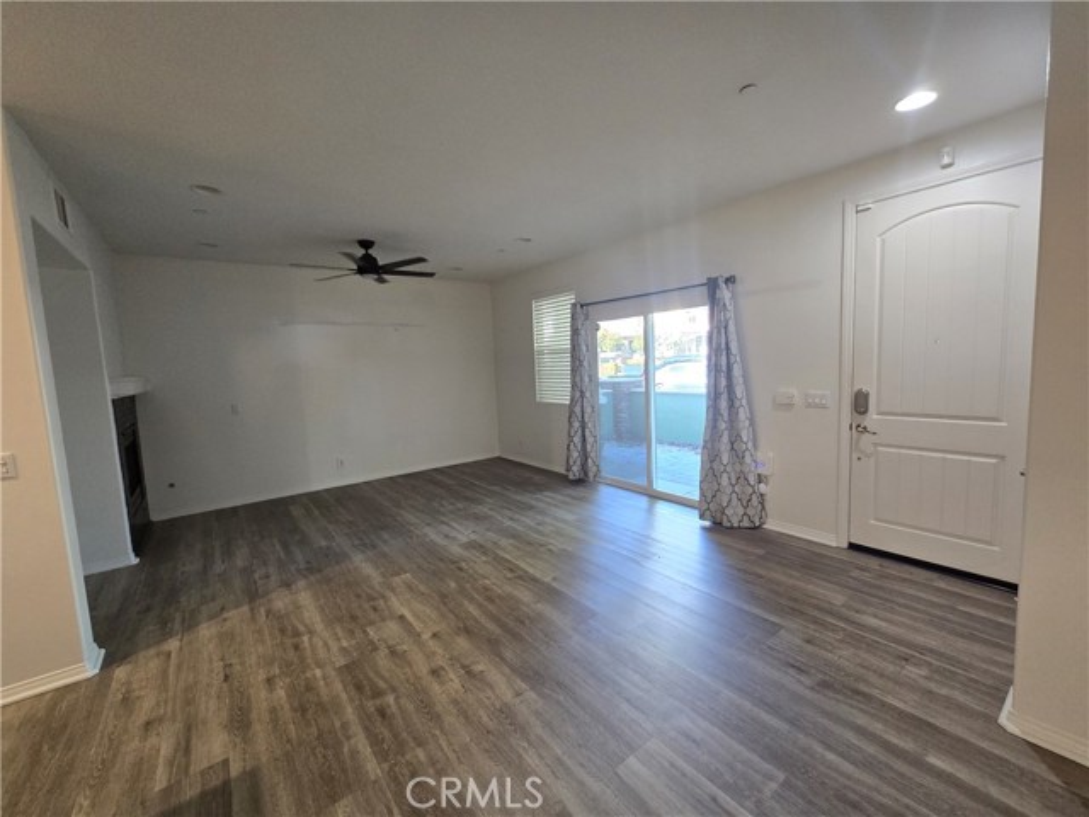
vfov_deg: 89.9
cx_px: 544
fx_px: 409
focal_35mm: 13
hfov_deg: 106.2
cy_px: 408
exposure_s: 1/60
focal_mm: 2.2
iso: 250
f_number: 2.2
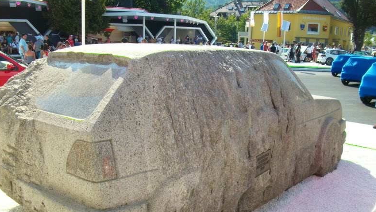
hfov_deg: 52.8
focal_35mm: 38
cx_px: 187
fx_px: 379
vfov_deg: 31.1
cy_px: 133
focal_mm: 5.7
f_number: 5.5
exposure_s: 1/171
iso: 80
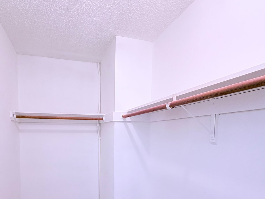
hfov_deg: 73.2
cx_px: 107
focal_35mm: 23
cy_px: 146
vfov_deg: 56.4
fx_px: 176
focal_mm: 2.22
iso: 250
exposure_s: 1/60
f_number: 2.2
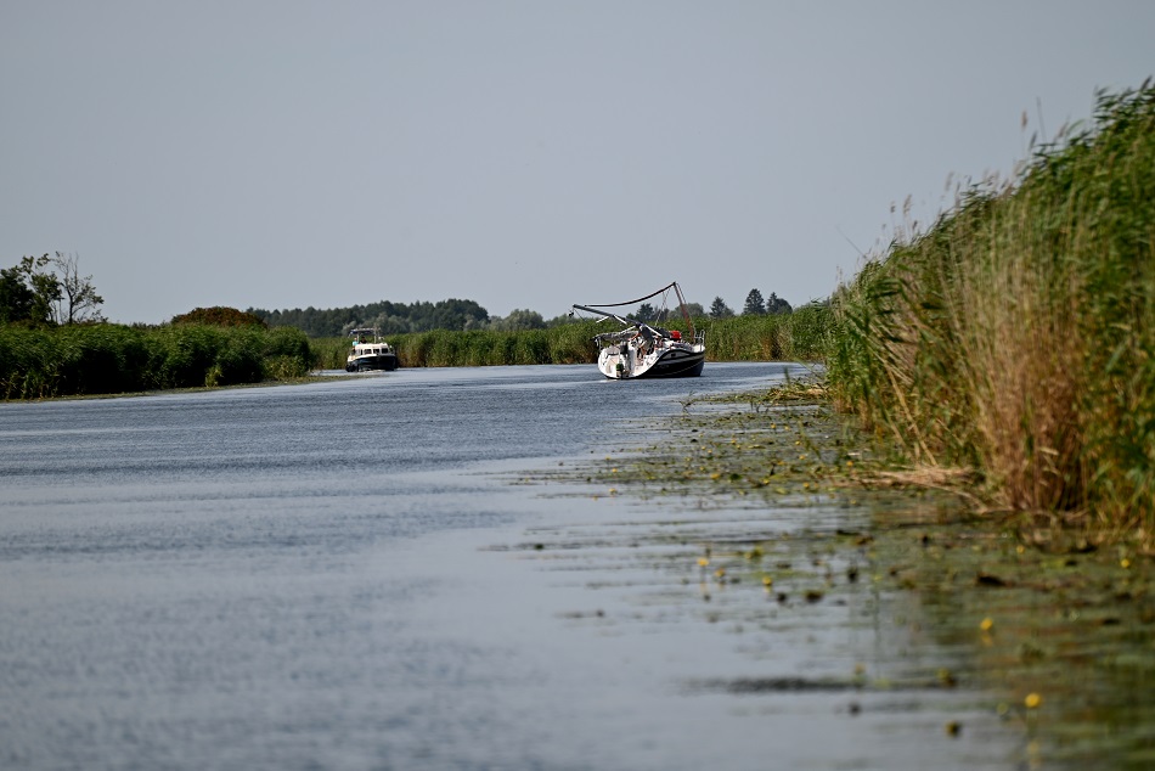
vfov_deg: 4.6
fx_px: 9627
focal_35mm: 300
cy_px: 386
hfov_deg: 6.9
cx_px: 578
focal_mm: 300
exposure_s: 1/640
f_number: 6.3
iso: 100
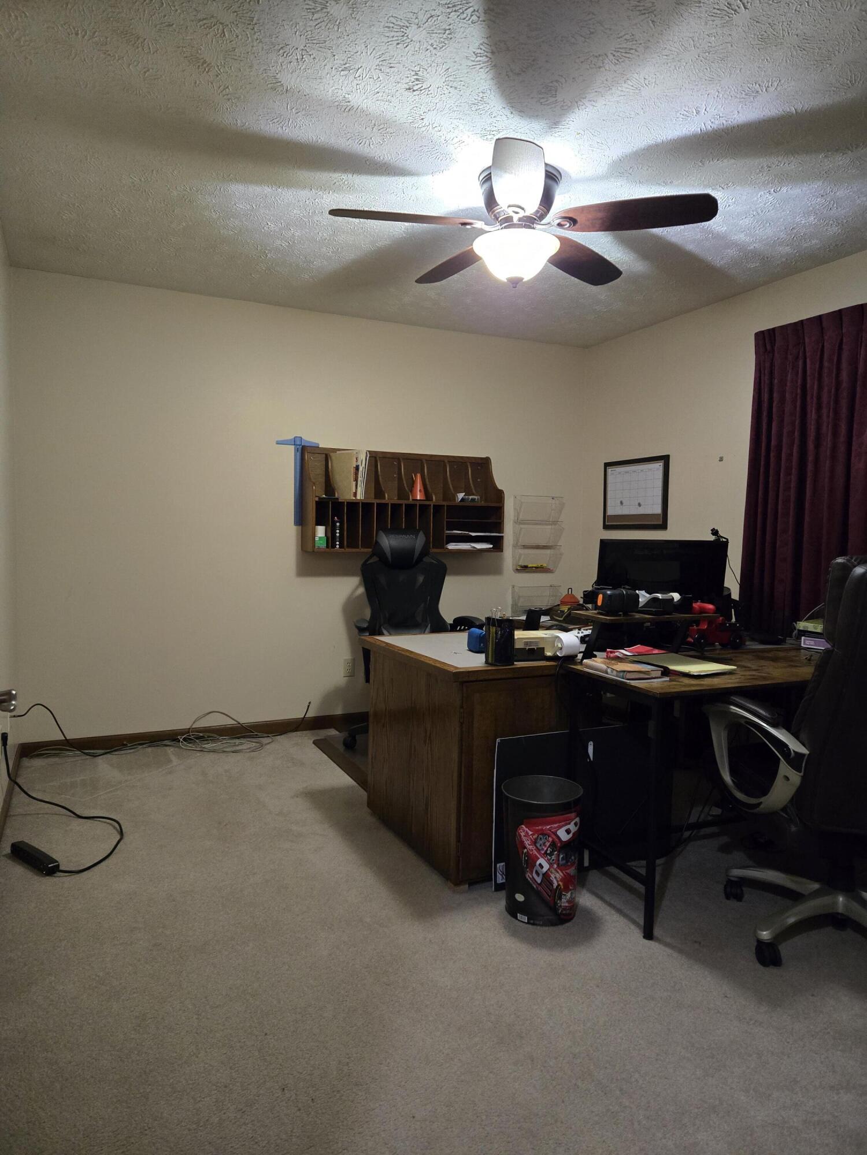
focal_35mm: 23
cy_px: 578
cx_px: 434
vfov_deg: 73.9
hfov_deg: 58.9
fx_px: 768
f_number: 1.8
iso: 800
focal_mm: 5.4
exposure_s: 1/60
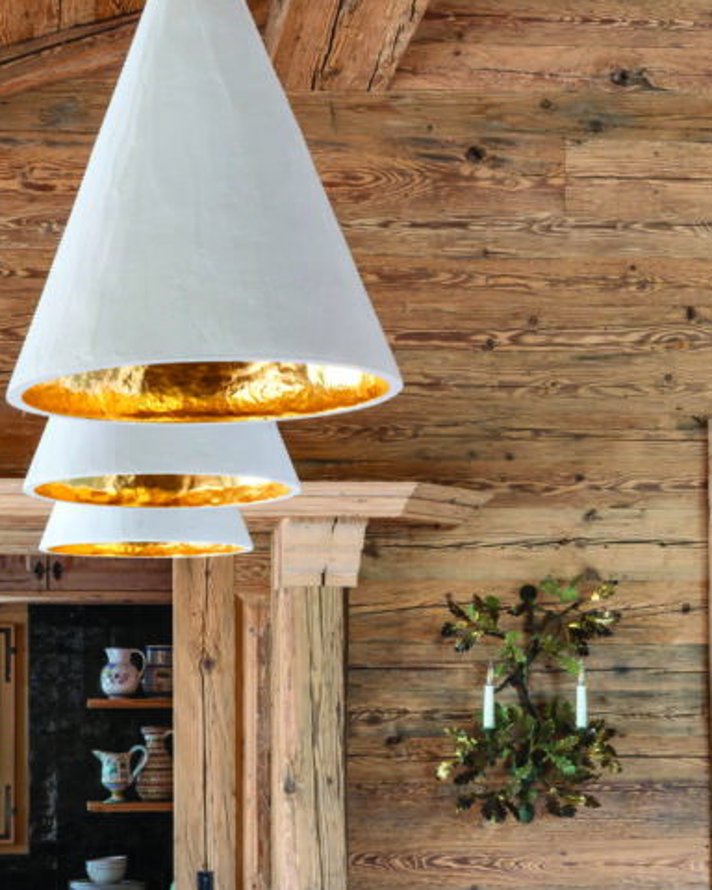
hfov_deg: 21.7
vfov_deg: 26.5
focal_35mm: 70
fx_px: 1844
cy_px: 736
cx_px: 197
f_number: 16
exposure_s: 1.6
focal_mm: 35
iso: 800
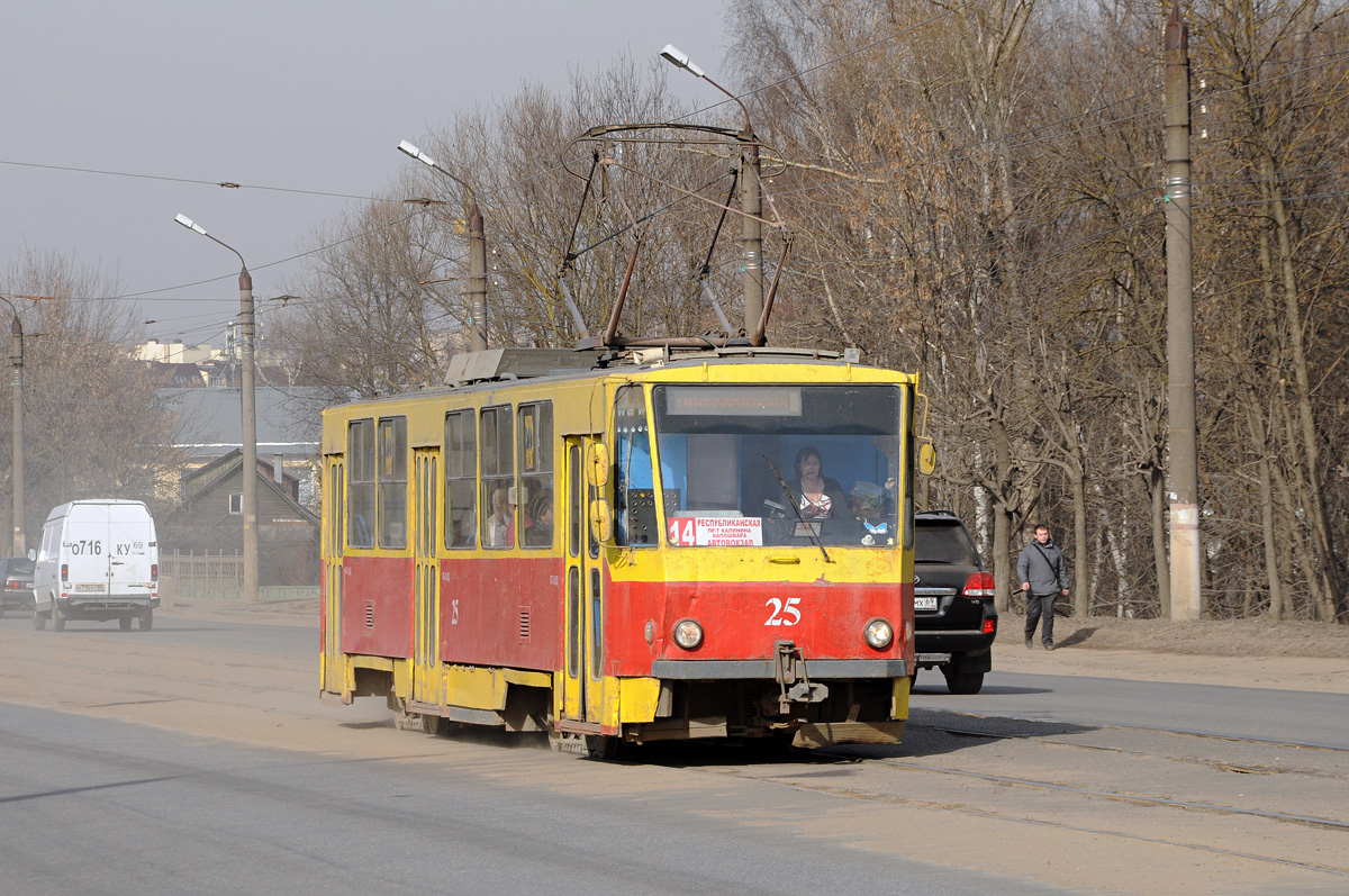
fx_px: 5895
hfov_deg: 13.1
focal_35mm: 158
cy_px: 448
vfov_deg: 8.7
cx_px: 674
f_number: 11
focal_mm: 105
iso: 320
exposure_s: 1/500
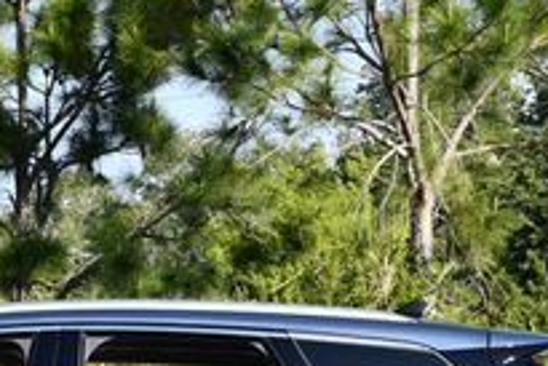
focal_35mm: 181
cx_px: -24
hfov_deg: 11.2
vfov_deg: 7.6
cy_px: 382
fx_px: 2757
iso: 180
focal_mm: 29
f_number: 8
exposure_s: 1/250
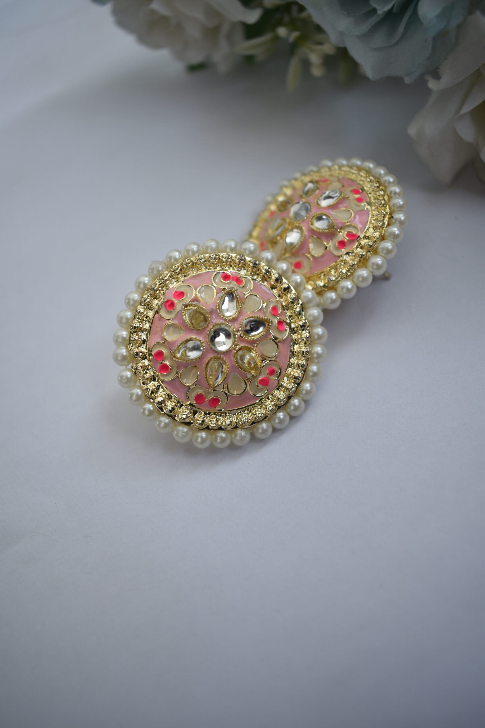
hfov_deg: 43.6
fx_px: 606
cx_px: 242
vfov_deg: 61.9
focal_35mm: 30
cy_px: 364
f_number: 3.8
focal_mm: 20
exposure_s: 1/40
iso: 100
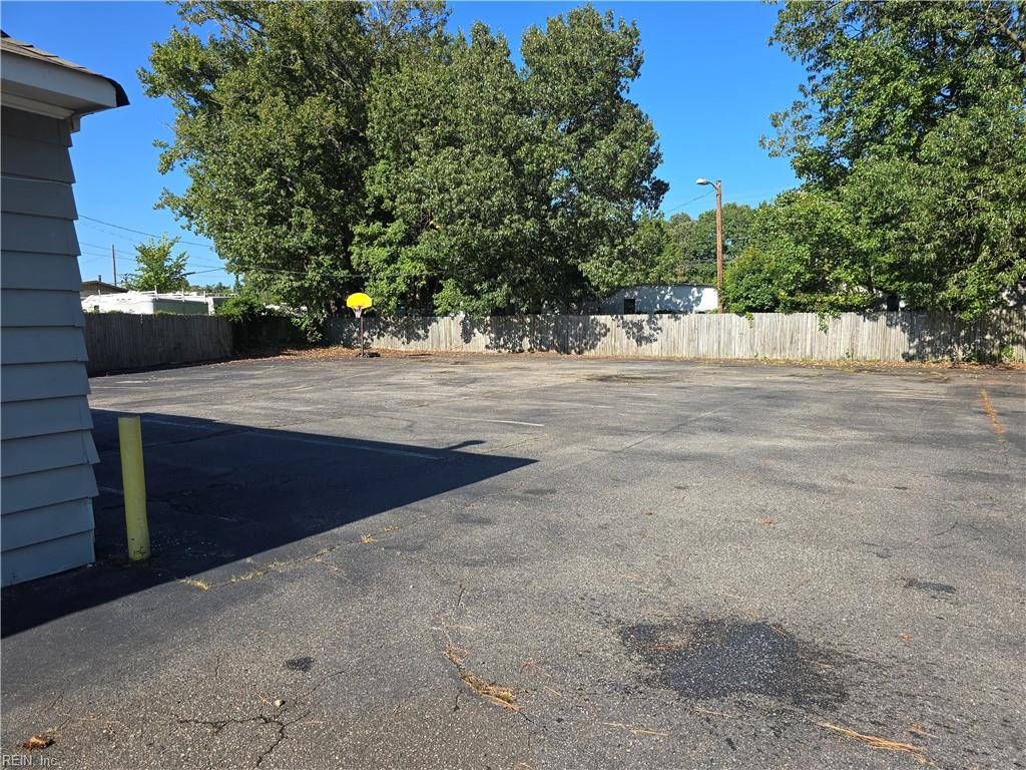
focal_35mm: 23
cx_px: 513
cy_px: 385
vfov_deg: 58.9
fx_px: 682
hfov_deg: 73.9
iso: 12
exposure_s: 1/470
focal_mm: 6.3
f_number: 1.7
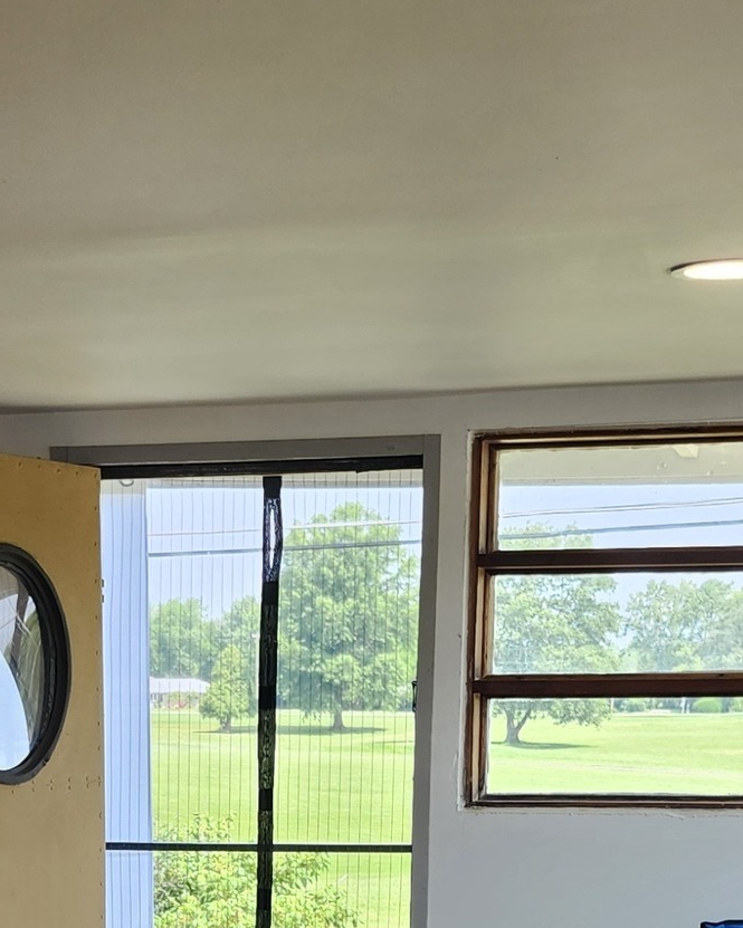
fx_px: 2281
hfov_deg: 18.4
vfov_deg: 20.8
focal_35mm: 83
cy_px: 1238
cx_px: 226
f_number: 1.8
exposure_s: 1/180
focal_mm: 5.54
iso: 50
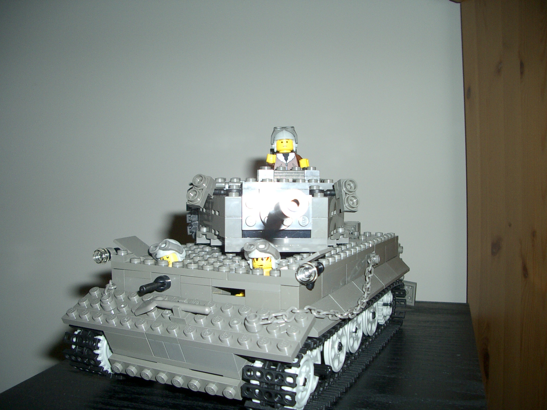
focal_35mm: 35
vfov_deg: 40.7
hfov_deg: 52.6
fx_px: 553
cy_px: 205
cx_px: 274
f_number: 2.6
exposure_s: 1/40
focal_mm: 5.8
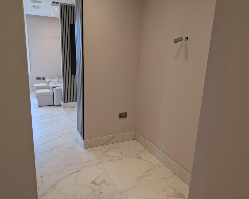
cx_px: 124
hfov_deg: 68.1
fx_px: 184
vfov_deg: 56.8
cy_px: 100
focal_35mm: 25
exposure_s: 1/156
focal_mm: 6.9
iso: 27
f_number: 1.68
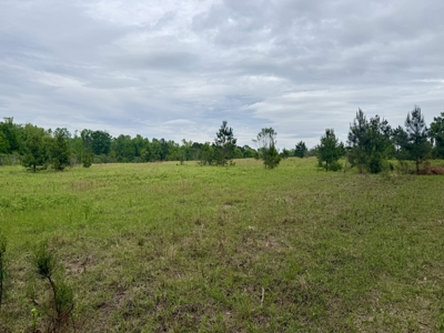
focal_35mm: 24
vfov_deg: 56.8
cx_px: 222
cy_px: 166
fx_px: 308
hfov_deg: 71.6
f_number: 1.78
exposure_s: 1/4975
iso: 80
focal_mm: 6.76
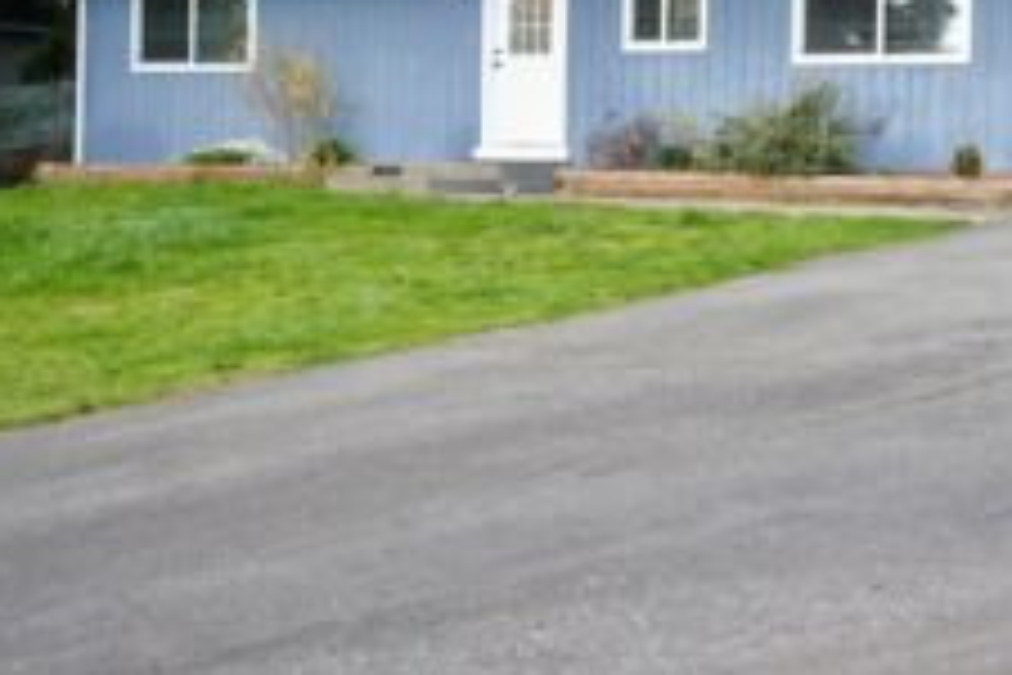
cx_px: 805
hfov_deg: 27.2
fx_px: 2052
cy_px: 142
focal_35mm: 73
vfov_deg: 18.5
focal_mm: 27
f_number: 2.8
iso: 160
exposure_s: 1/180
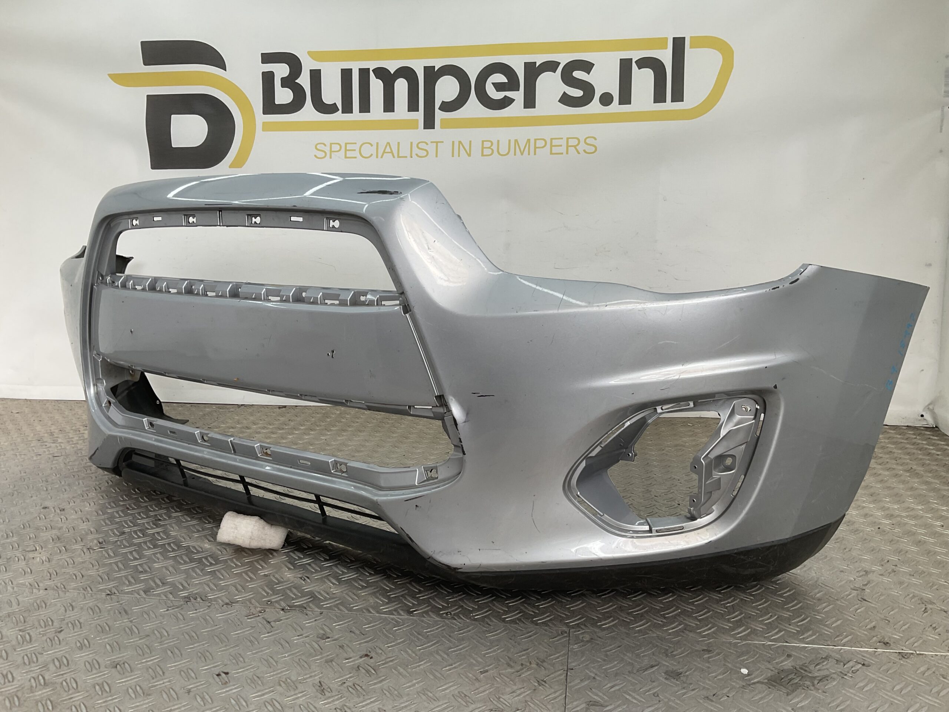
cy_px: 356
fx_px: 795
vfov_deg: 48.2
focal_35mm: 29
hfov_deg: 61.7
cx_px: 474
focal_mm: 3
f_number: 1.8
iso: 16
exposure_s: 1/200
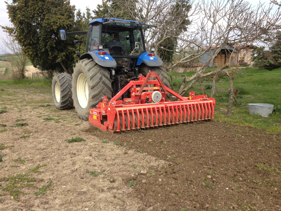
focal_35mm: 33
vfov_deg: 42.9
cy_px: 106
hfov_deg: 55.4
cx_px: 140
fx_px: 268
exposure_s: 1/723
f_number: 2.4
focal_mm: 4.12
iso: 50
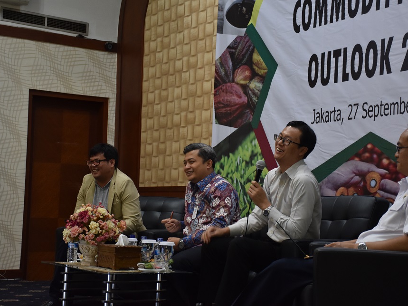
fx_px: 890
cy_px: 157
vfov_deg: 19.5
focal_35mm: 76
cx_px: 203
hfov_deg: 25.8
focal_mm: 45
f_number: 4.5
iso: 1000
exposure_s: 1/80
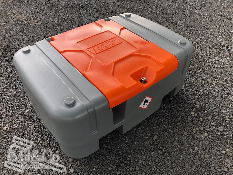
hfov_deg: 63.4
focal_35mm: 28
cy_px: 88
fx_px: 188
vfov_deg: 49.7
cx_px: 116
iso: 20
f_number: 1.8
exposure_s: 1/165
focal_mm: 3.99
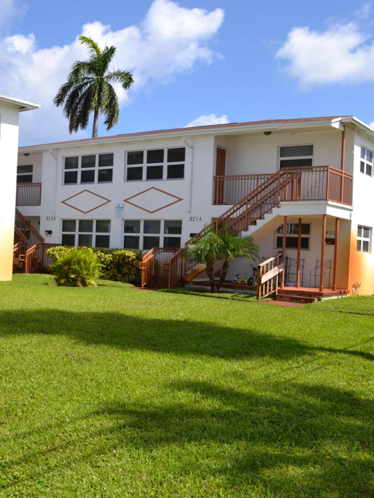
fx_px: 576
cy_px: 247
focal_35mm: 40
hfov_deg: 34.7
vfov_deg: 46.8
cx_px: 67
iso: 100
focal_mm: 18
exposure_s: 1/200
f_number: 9
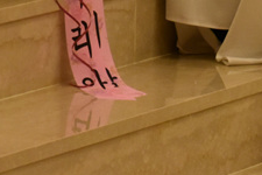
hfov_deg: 4.3
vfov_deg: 2.9
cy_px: -201
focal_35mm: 475
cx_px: 451
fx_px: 3457
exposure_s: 1/60
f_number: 5
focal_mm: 70
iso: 1400
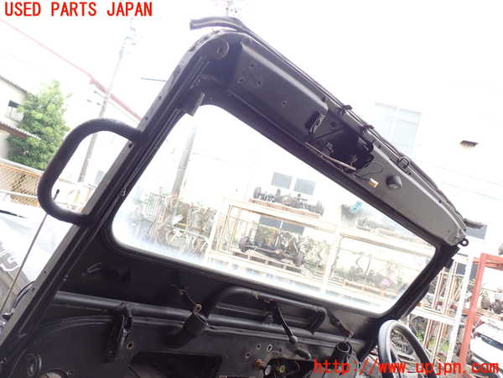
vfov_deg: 46.8
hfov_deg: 60.0
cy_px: 189
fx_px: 436
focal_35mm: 30
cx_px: 252
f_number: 3.2
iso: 125
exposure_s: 1/60
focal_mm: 5.4
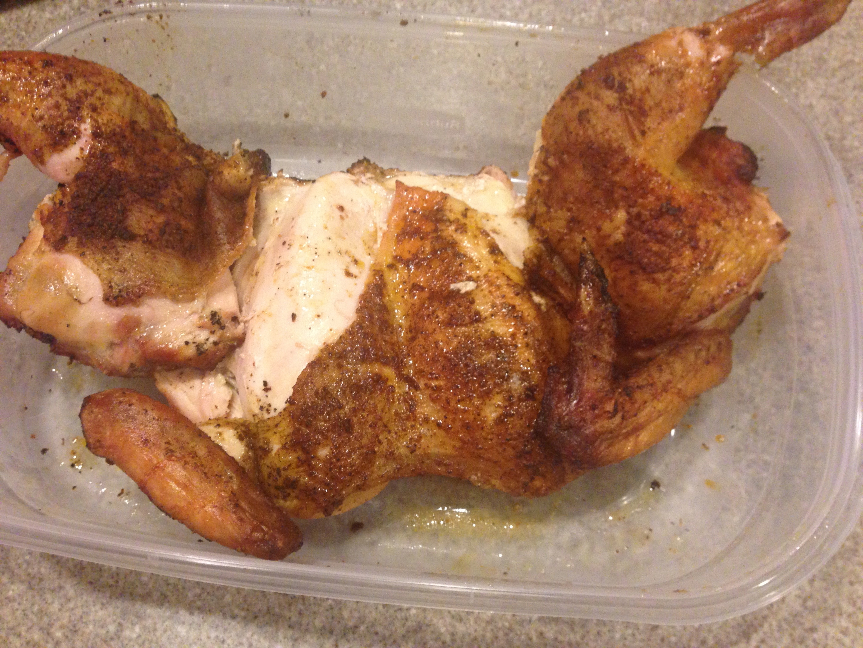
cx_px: 432
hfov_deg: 55.4
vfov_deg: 42.9
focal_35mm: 33
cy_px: 324
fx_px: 823
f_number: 2.4
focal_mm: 4.12
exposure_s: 1/20
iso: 250
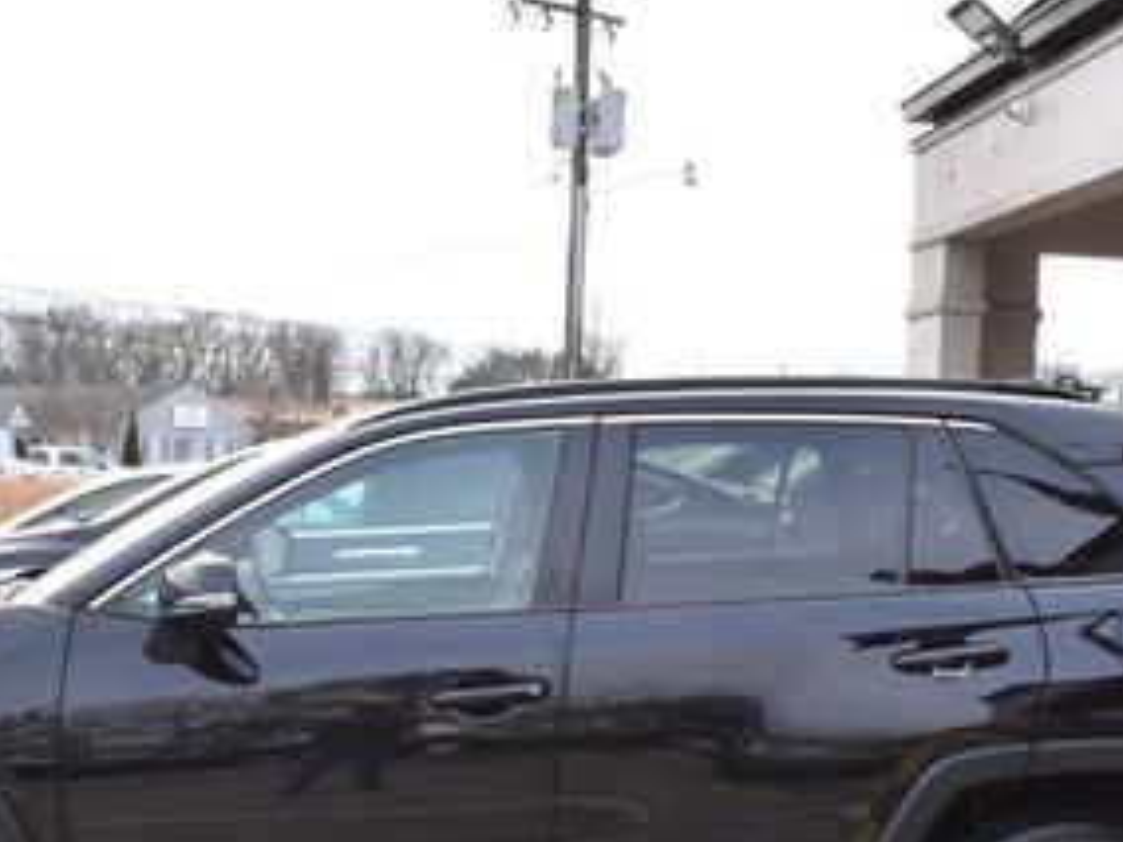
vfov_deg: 22.4
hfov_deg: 29.7
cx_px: 395
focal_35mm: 65
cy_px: 621
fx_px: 2109
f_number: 8
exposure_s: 1/250
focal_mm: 20
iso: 280
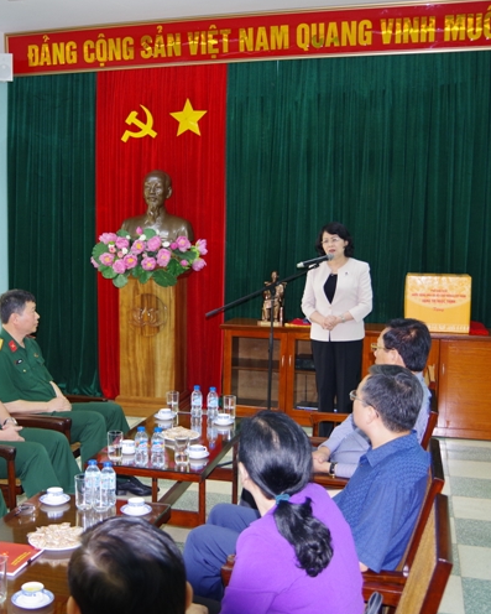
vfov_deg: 42.0
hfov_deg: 33.7
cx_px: 148
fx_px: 799
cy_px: 306
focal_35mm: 44
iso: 400
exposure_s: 1/20
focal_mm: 21
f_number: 4
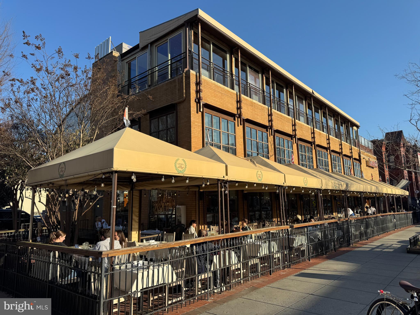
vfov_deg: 56.8
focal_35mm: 24
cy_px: 158
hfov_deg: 71.6
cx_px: 210
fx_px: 291
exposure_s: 1/3247
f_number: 1.78
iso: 80
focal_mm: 6.76
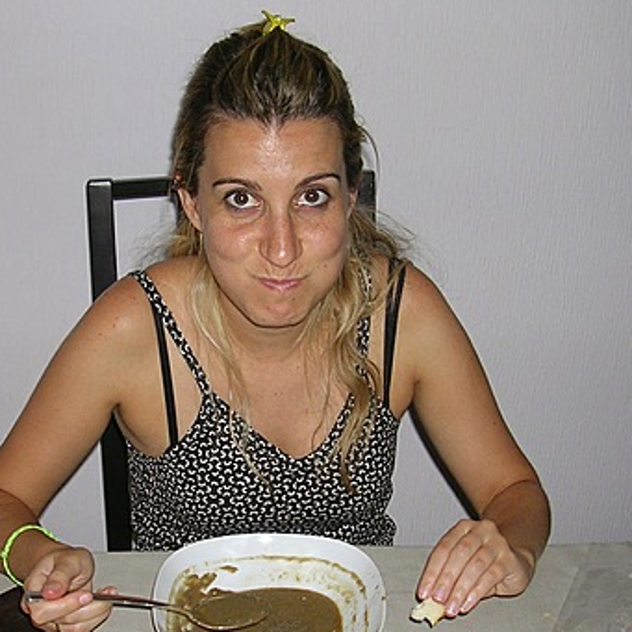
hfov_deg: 27.2
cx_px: 243
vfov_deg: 27.2
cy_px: 376
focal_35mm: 63
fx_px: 1301
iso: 50
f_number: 2.8
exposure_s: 1/60.1
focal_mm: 5.8
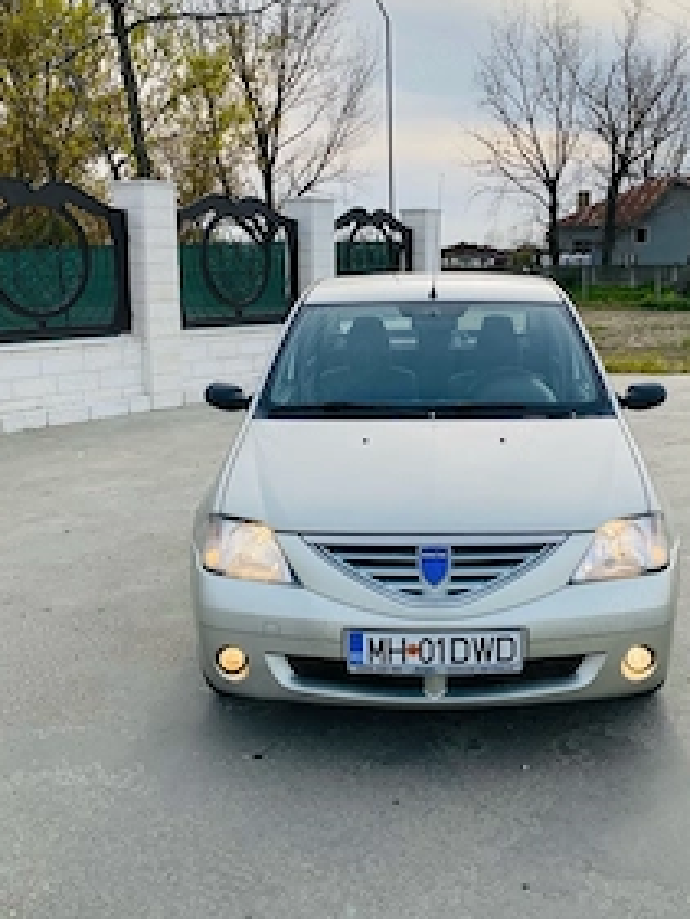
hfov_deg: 38.5
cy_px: 409
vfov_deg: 50.0
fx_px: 983
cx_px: 419
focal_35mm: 37
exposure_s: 1/1377
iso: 32
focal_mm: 4.25
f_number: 1.8
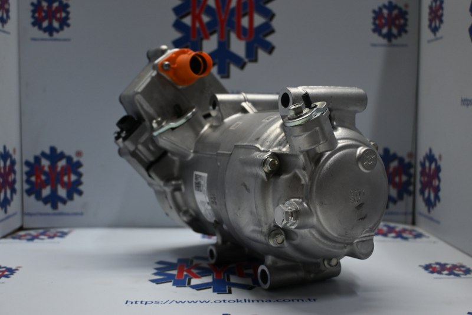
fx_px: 570
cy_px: 158
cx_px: 236
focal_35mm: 44
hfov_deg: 45.0
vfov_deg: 30.8
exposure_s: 1/125
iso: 720
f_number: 4.8
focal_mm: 29
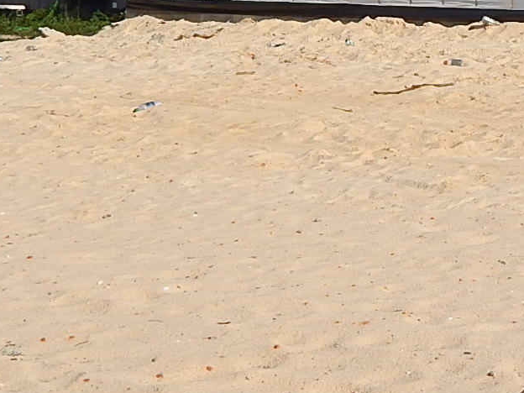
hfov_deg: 17.5
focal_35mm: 102
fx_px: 1544
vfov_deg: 14.5
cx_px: 762
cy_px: 126
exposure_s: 1/640
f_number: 6.3
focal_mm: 5.1
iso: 125
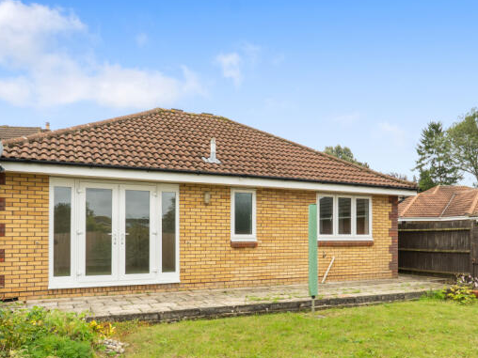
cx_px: 277
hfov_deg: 56.6
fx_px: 441
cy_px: 233
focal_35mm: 32
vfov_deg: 43.7
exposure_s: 1/60
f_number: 8
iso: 320
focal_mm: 16.5
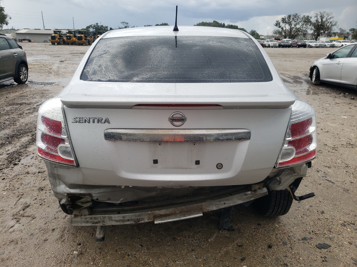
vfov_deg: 53.1
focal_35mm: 26
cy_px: 134
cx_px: 178
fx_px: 268
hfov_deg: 67.3
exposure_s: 1/1667
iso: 50
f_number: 1.5
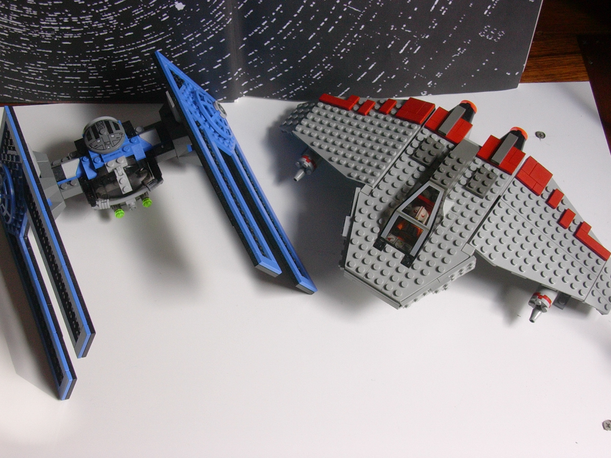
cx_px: 306
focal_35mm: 45
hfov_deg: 42.1
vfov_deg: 32.2
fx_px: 794
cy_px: 229
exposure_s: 1/64
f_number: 2.9
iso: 70
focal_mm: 6.7
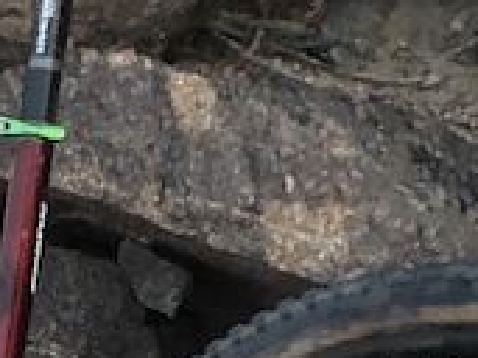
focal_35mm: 131
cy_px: 587
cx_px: -120
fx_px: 1808
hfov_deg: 14.5
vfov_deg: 10.8
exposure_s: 1/4
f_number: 1.8
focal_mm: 3.99
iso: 100
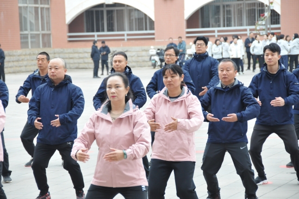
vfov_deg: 8.7
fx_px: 1307
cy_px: 100
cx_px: 150
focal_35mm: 158
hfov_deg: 13.0
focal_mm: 105
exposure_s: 1/100
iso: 1250
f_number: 5.3
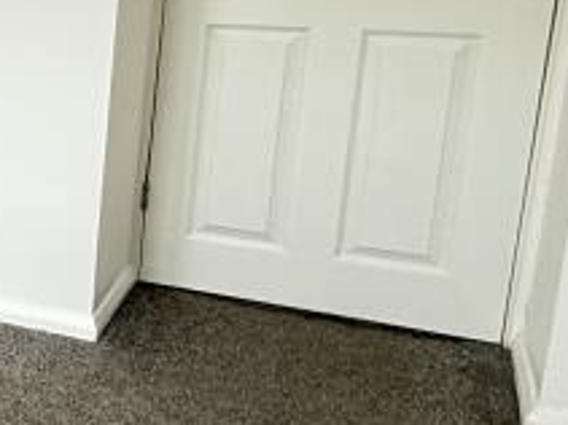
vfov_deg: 21.4
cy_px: 110
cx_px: -579
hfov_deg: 18.4
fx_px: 1115
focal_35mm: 68
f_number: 2.2
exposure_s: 1/100
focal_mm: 2.22
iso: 80
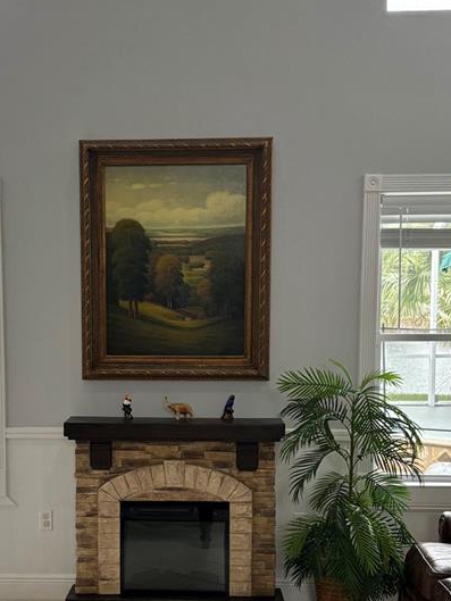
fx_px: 1025
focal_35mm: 59
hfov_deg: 24.7
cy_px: 393
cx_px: 154
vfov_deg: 32.5
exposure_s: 1/120
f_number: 1.6
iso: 100
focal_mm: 5.96
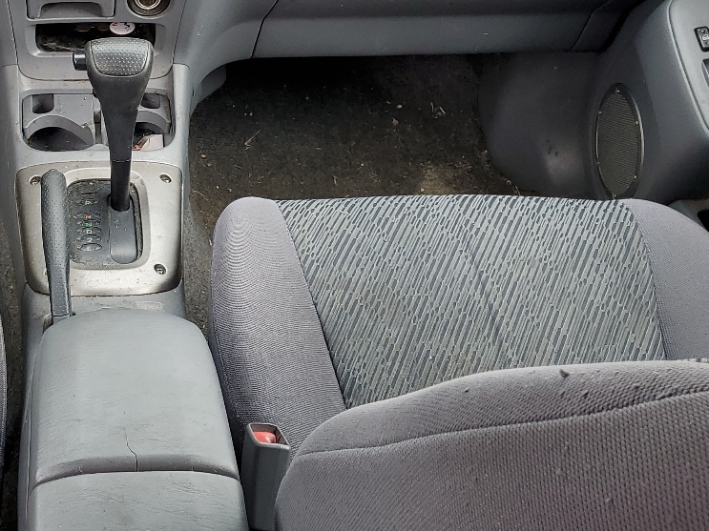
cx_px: 108
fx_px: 1147
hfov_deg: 33.0
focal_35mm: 56
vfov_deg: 25.7
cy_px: 126
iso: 50
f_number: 1.5
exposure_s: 1/123
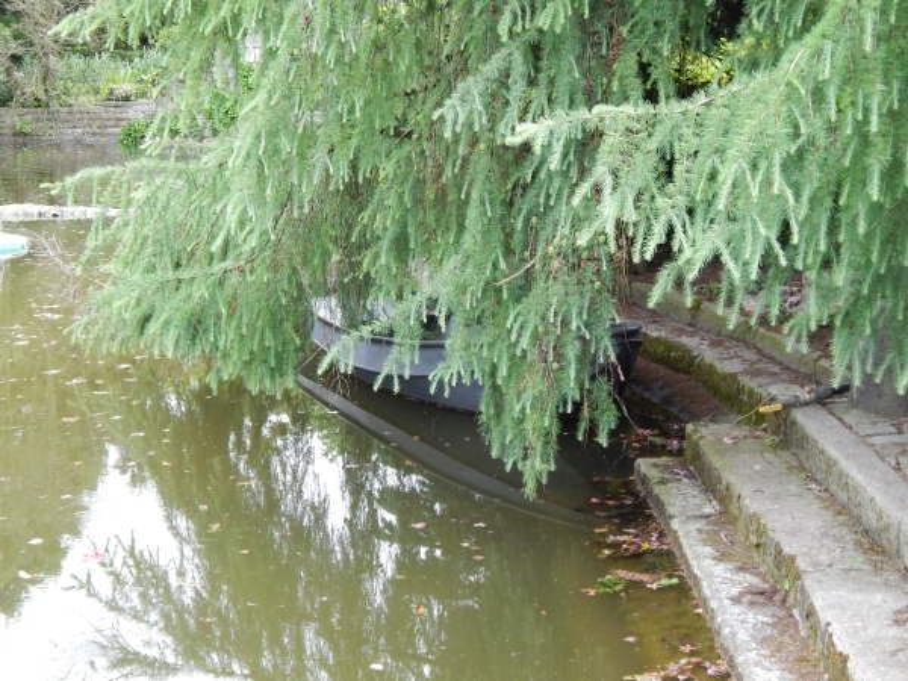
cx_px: 454
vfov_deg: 26.6
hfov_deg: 34.9
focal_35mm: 55
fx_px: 1443
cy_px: 340
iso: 400
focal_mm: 9.7
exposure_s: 1/250
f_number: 3.8
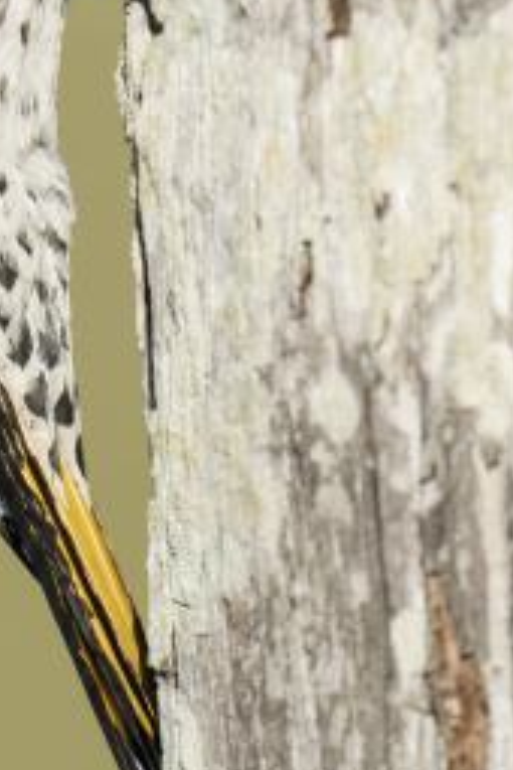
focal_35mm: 2965
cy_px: -169
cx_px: -39
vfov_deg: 0.7
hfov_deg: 0.5
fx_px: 63372
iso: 640
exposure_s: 1/1600
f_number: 5.6
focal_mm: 840
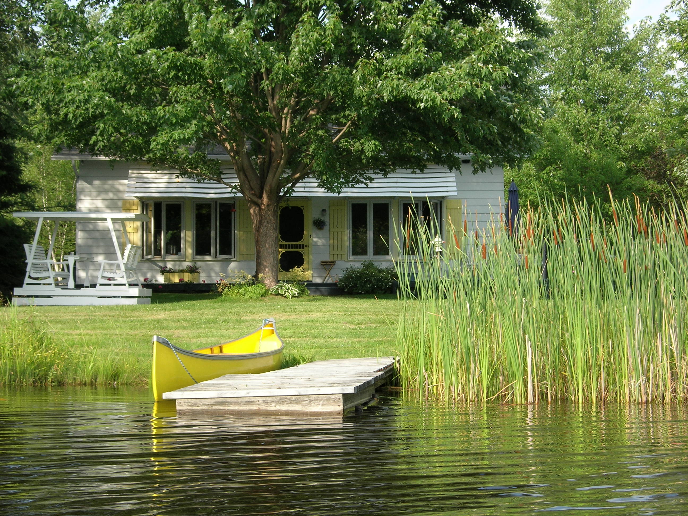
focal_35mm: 72
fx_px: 1431
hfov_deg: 27.0
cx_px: 344
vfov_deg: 20.4
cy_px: 258
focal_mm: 14.9
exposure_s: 1/124
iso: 64
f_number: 6.3
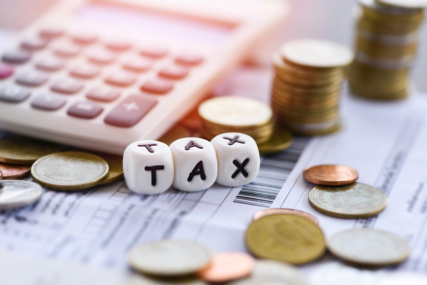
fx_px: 1246
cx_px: 214
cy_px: 142
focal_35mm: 105
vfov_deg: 13.0
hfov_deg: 19.5
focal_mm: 105
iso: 160
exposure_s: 1/250
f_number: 6.3
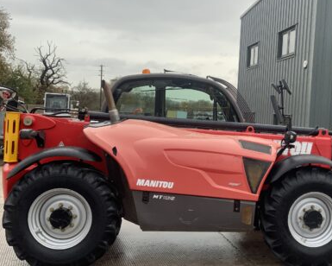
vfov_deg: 32.1
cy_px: 129
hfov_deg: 38.6
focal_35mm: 47
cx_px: 247
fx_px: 462
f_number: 1.8
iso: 16
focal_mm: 3
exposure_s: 1/139
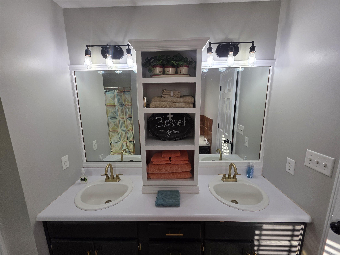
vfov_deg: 89.9
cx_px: 170
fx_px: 128
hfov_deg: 106.2
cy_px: 128
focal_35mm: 13
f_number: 1.9
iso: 50
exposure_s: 1/120
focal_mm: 2.2
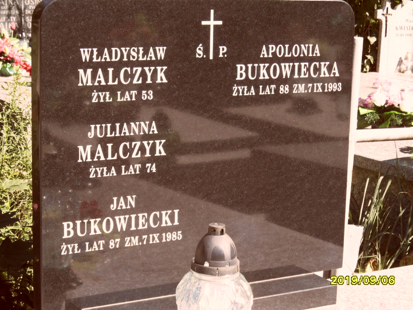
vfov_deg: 18.4
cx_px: 206
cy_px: 155
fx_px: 954
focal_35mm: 80
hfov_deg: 24.4
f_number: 4.2
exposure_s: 1/250
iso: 80
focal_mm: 13.2
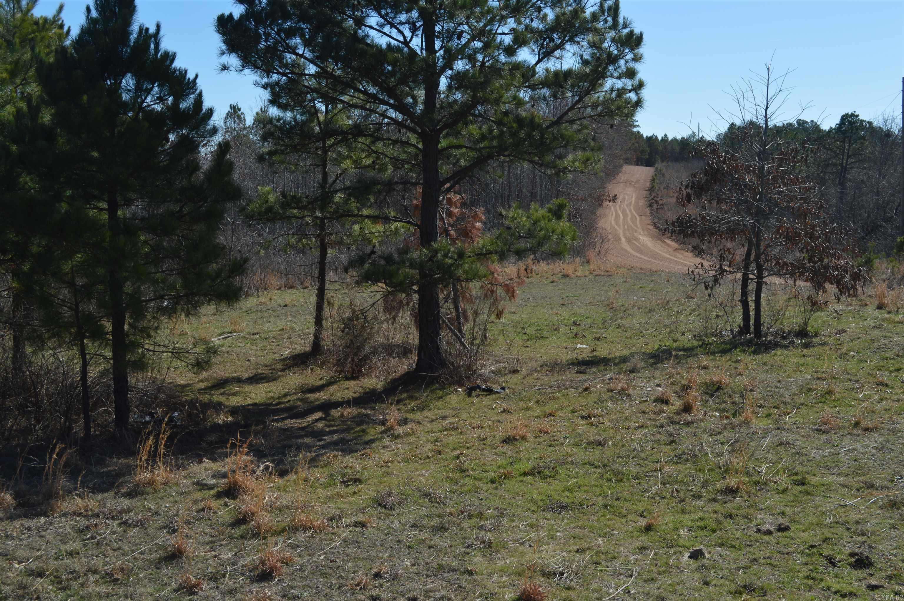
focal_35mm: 42
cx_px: 452
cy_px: 300
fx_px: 1054
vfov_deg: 31.8
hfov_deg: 46.4
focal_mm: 28
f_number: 8
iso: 100
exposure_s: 1/250
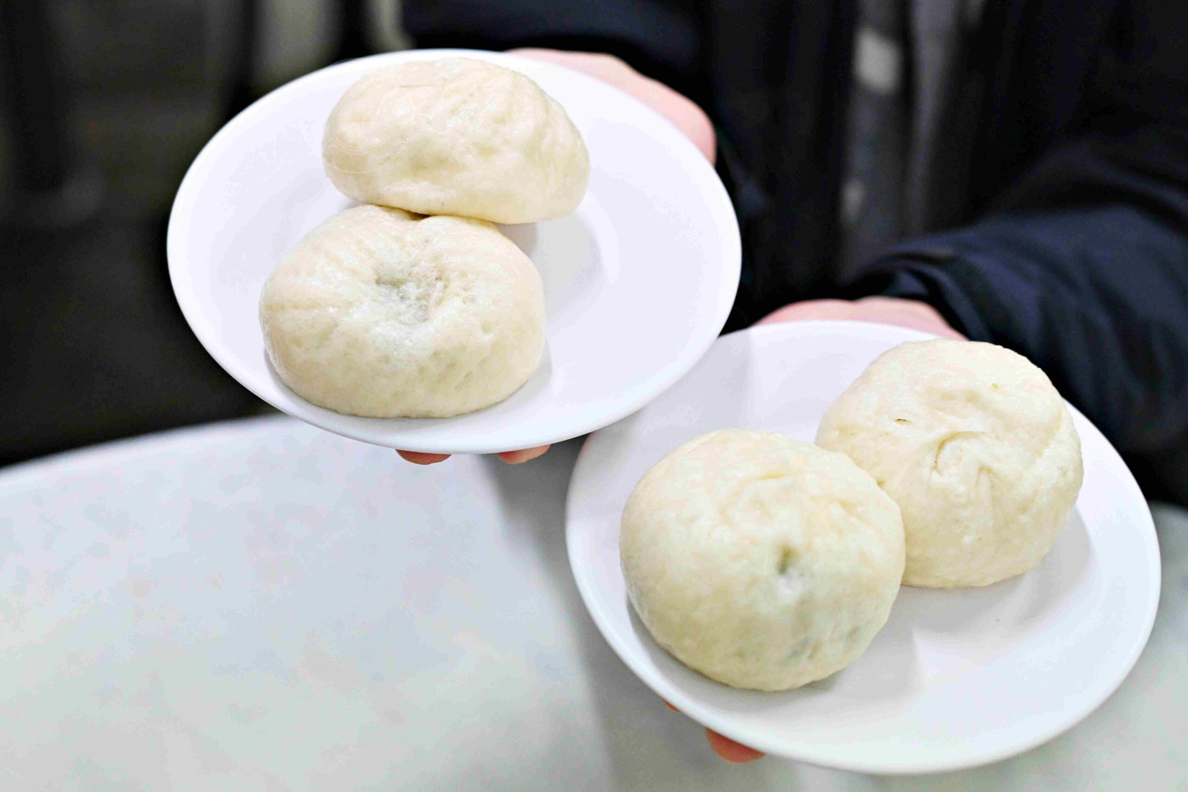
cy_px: 396
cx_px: 594
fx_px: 2475
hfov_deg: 27.0
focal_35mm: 75
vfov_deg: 18.2
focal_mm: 50
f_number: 3.2
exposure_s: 1/200
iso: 2200
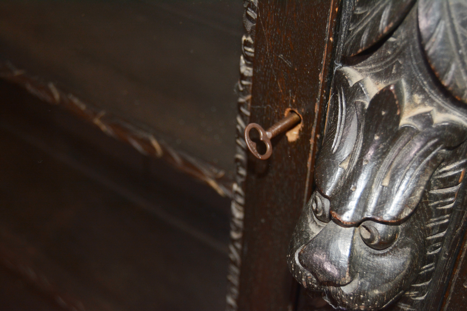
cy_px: 156
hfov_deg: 37.9
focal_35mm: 52
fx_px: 681
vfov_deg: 25.8
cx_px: 234
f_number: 4.5
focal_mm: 35
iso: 640
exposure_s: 1/60
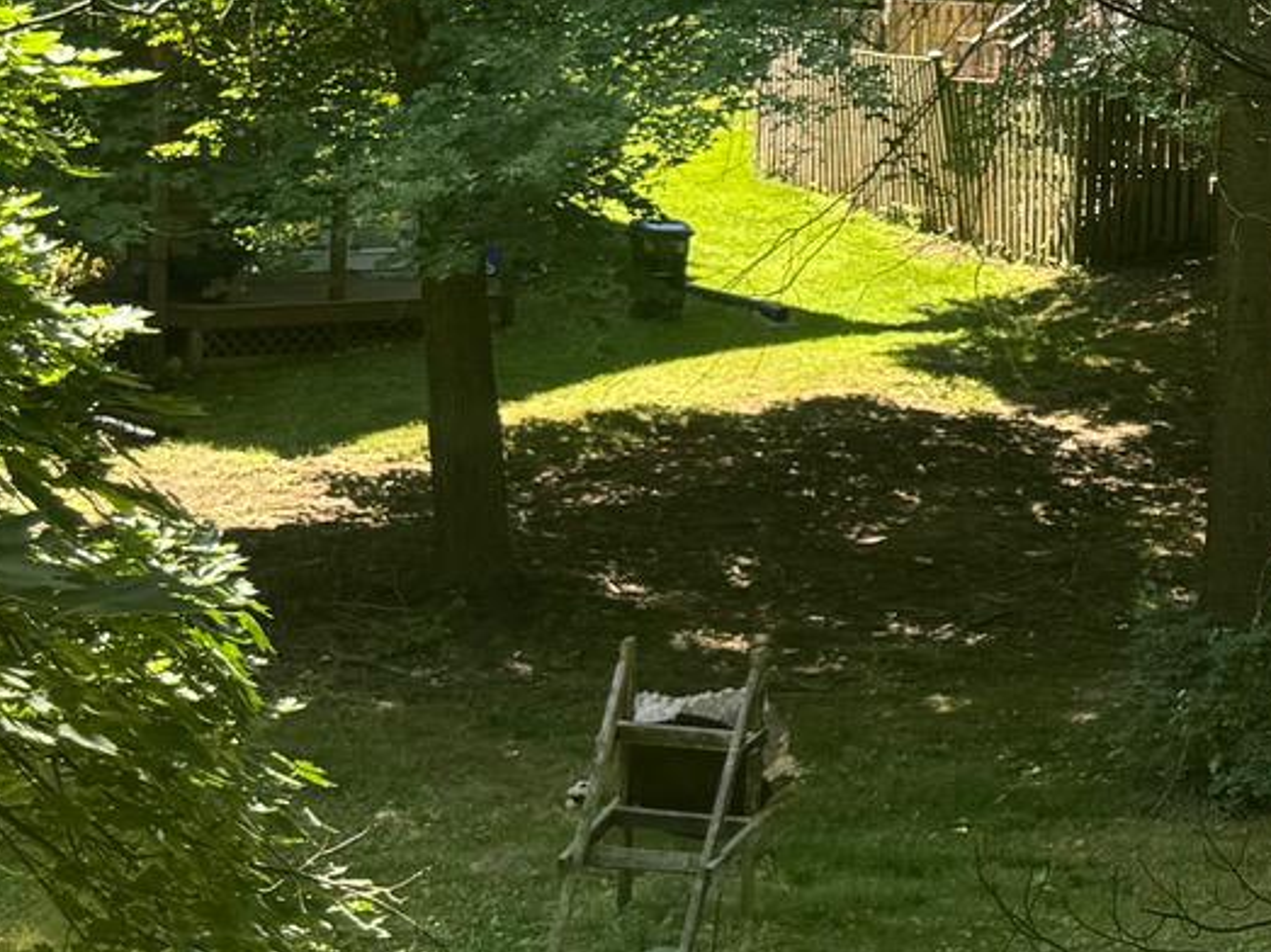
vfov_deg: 15.7
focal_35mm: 94
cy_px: 260
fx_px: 3451
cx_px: 2044
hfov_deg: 18.0
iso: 80
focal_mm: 6.76
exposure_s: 1/514
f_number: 1.78
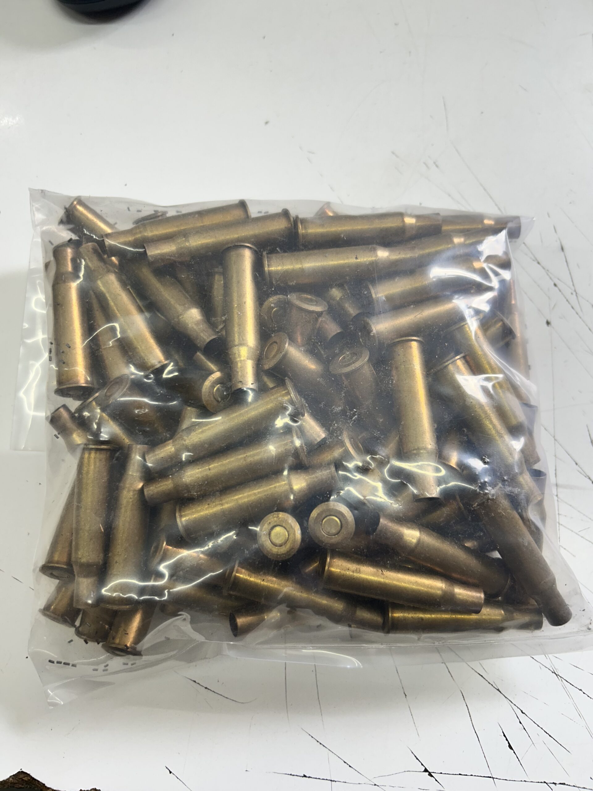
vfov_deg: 67.3
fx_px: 594
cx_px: 296
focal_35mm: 26
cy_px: 396
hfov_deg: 53.1
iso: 40
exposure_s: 1/120
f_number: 1.5
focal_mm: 5.7
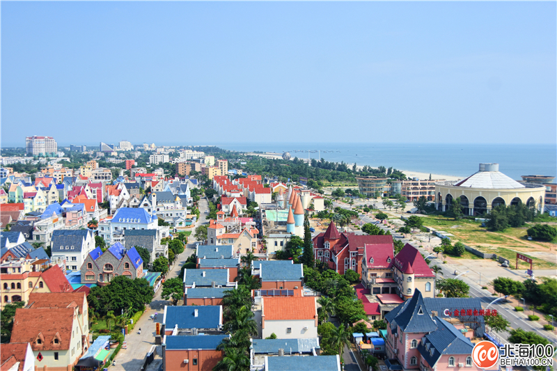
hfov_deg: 57.2
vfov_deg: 40.0
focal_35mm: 33
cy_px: 186
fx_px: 510
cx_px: 278
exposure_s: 1/2000
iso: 200
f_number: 4.5
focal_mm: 22
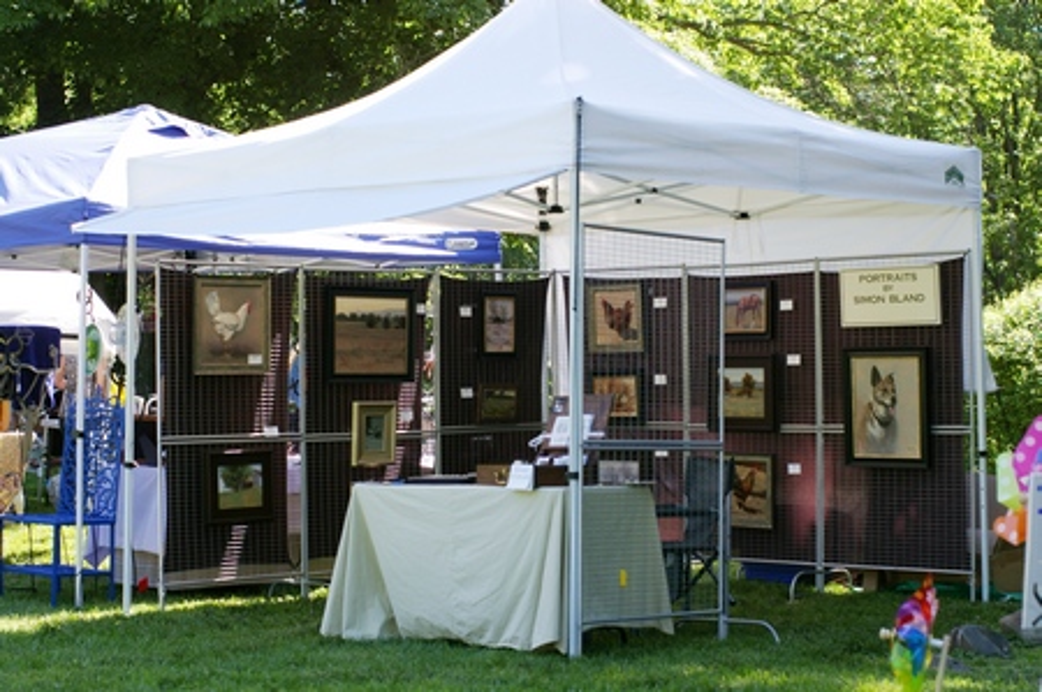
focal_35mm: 75
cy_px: 346
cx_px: 521
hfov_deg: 27.0
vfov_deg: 18.1
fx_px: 2168
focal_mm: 50
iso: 200
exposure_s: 1/250
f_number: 5
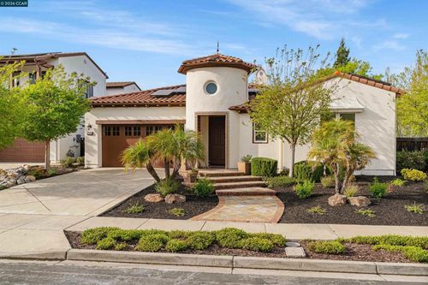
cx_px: 214
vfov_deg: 42.3
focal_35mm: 31
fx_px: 368
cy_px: 142
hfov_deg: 60.3
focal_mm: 31
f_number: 7.1
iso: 100
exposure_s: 1/160
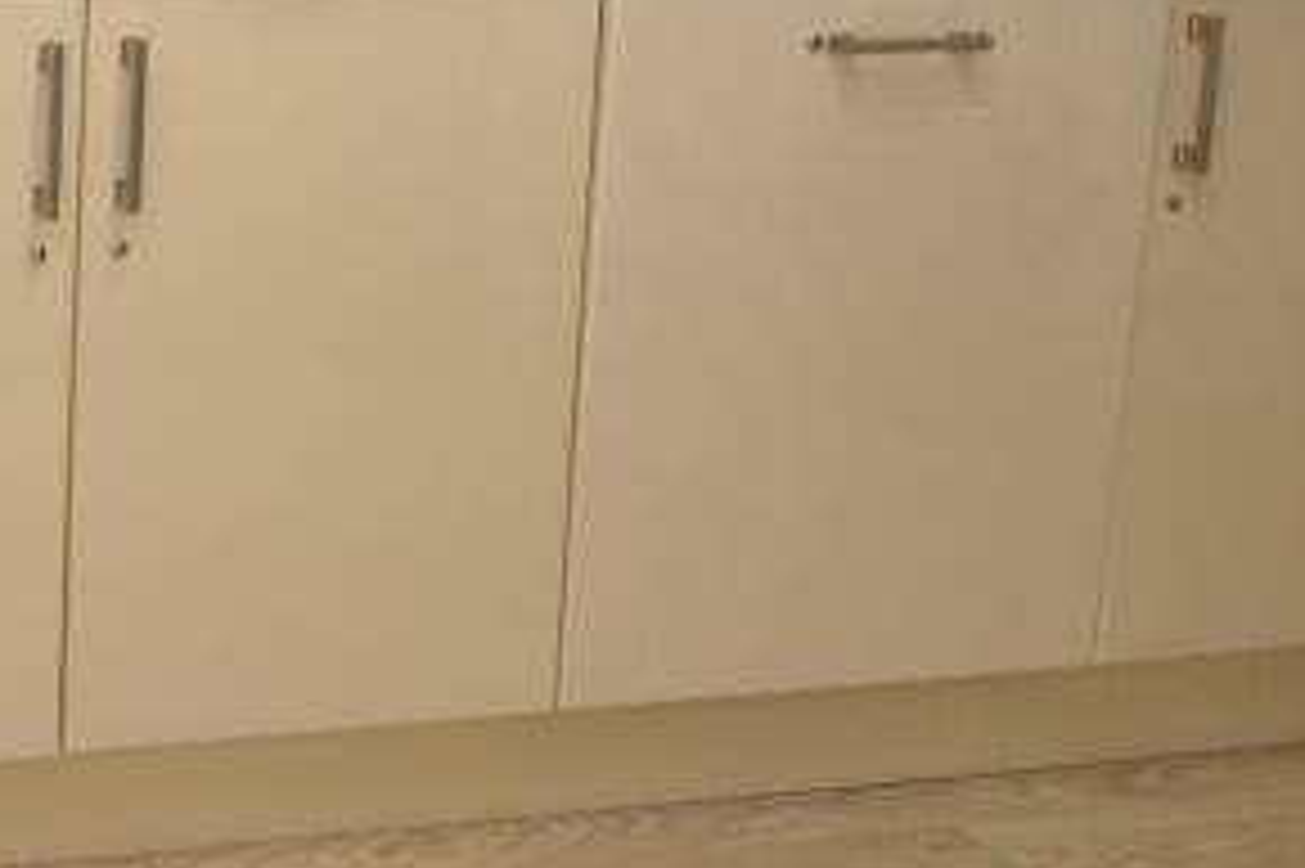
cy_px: 7
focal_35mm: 53
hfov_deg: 30.9
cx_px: -306
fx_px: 1920
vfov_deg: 24.4
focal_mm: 10
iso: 400
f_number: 4
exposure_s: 1/60
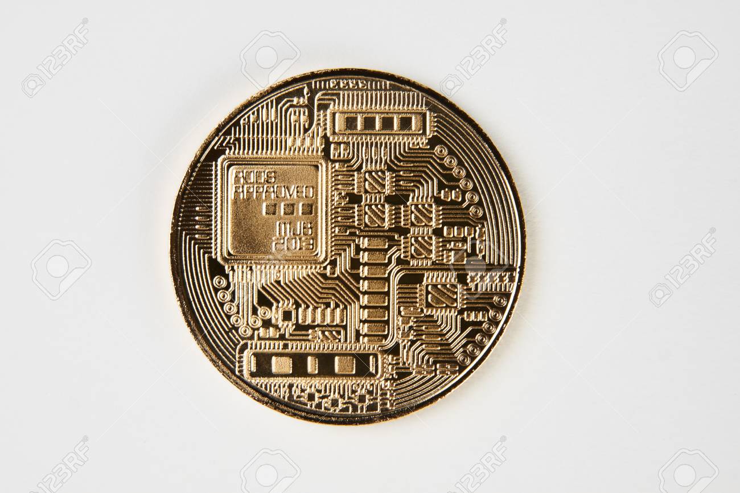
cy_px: 246
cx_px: 370
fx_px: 2312
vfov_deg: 12.2
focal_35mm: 112
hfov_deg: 18.2
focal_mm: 75
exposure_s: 1/125
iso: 100
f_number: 7.1
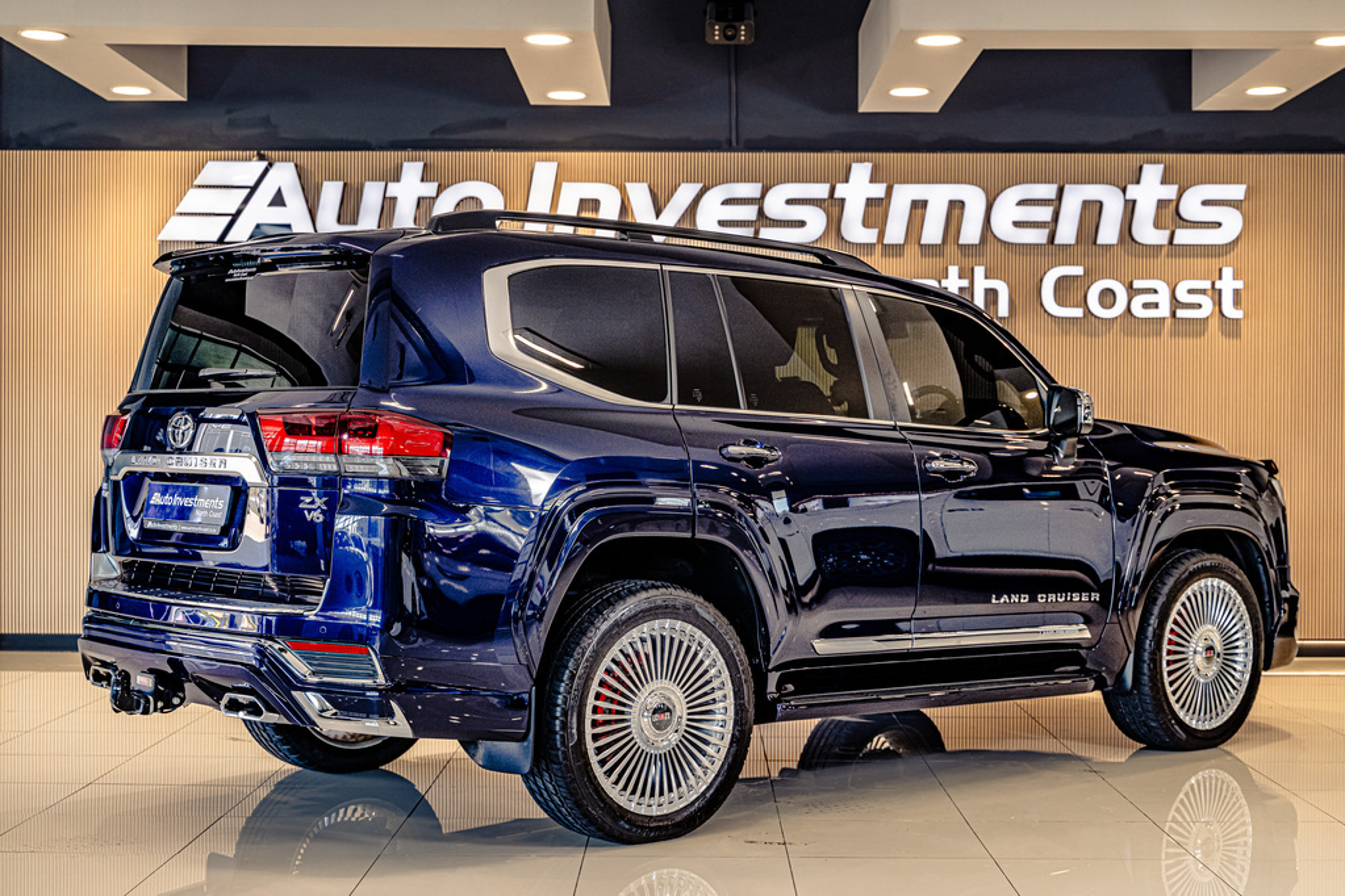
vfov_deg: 25.5
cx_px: 672
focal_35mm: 53
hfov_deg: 37.5
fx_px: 1980
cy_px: 448
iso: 640
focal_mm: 53
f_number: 4
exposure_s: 1/125
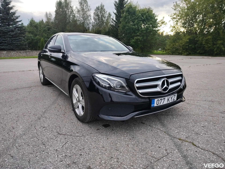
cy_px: 84
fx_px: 156
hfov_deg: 71.6
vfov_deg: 56.8
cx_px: 112
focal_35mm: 24
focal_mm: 5.56
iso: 100
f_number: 1.8
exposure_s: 1/199
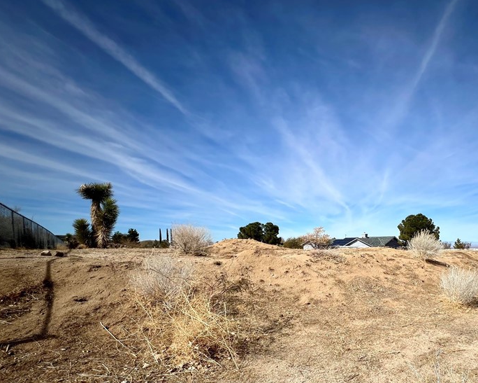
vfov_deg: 68.7
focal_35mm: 19
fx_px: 269
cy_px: 258
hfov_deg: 78.9
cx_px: 339
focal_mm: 1.57
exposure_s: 1/2950
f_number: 1.8
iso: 32
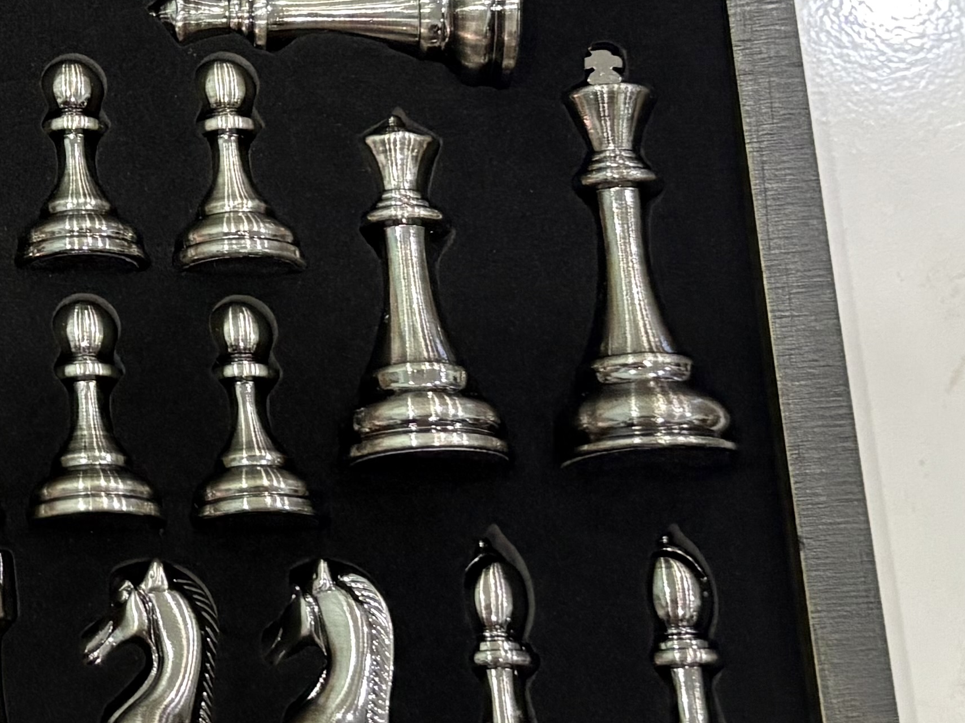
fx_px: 2425
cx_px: -259
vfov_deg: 16.7
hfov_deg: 20.7
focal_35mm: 87
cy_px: 28
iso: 500
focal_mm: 5.96
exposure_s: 1/50
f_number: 1.6
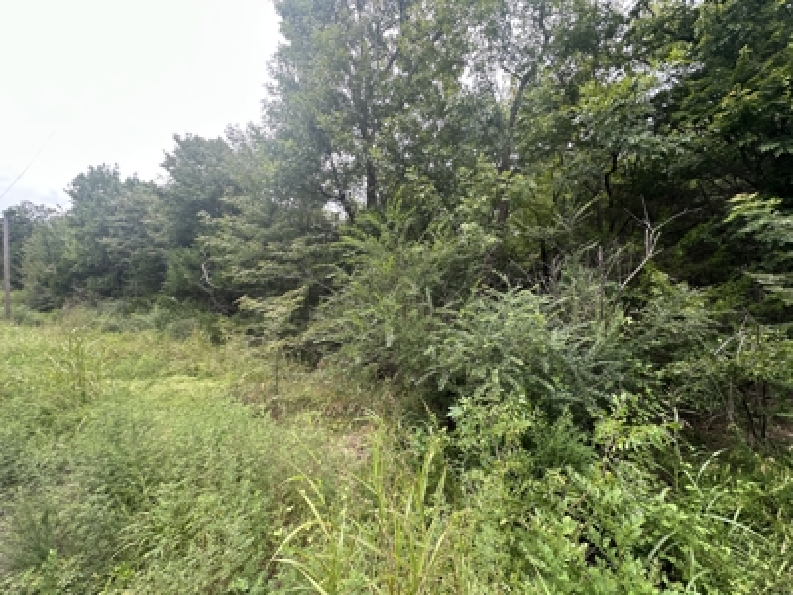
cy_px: 298
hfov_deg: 102.1
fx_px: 321
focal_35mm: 14
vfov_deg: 85.7
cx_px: 396
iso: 40
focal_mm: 2.22
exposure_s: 1/107
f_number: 2.2
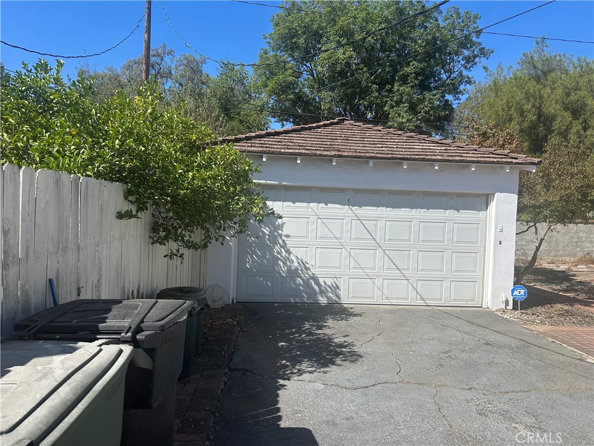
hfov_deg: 71.6
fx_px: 412
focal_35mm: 24
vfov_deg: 56.8
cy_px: 223
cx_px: 297
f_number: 1.78
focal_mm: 6.86
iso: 80
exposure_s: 1/4762
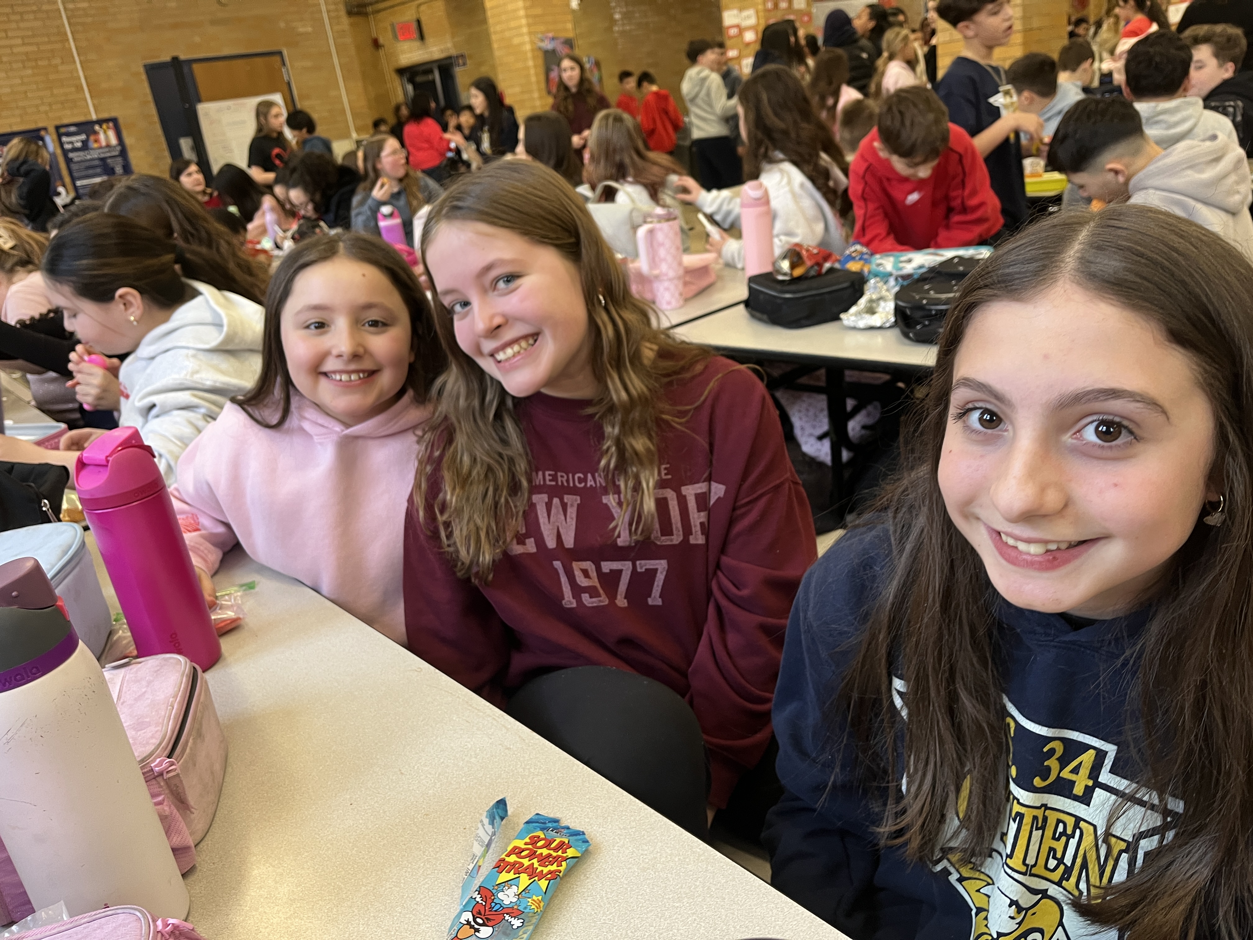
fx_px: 941
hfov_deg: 67.3
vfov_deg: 53.1
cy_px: 470
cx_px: 626
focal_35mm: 26
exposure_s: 1/60
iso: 125
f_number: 1.6
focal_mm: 5.1
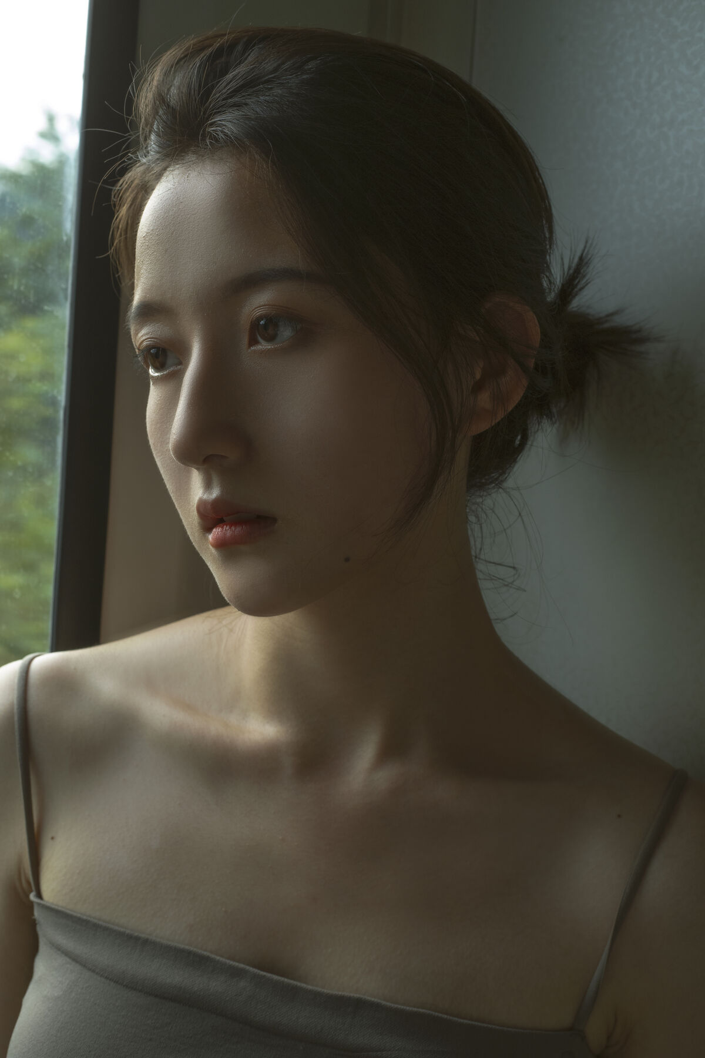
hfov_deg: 27.0
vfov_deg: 39.6
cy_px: 529
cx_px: 352
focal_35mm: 50
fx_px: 1469
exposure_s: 1/125
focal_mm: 50
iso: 1000
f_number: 9
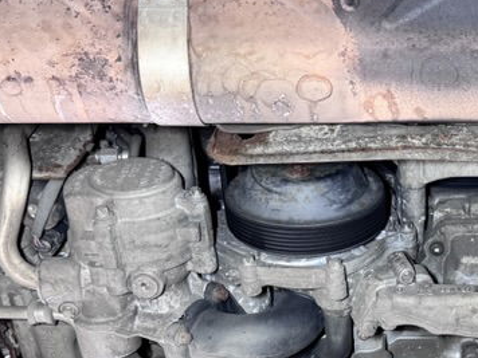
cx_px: 439
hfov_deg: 27.1
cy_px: 359
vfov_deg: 20.6
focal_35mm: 69
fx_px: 953
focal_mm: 6.76
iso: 200
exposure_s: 1/75
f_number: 1.78
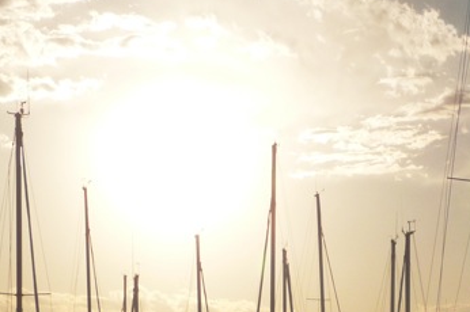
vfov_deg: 7.1
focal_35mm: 191
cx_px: 359
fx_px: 2491
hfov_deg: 10.8
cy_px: 438
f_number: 10
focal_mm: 10.5
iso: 160
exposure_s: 1/640
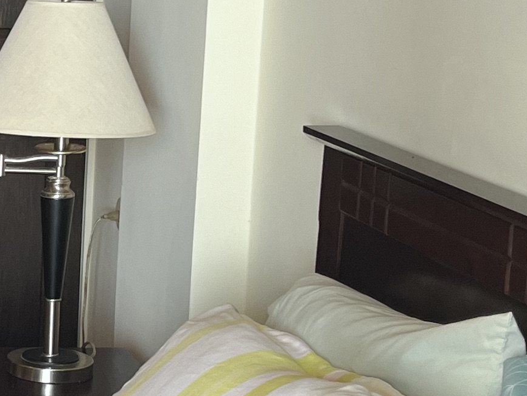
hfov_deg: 15.0
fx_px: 1843
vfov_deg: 12.3
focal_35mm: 121
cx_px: -273
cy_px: 196
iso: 64
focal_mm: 5.1
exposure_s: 1/60
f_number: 1.6
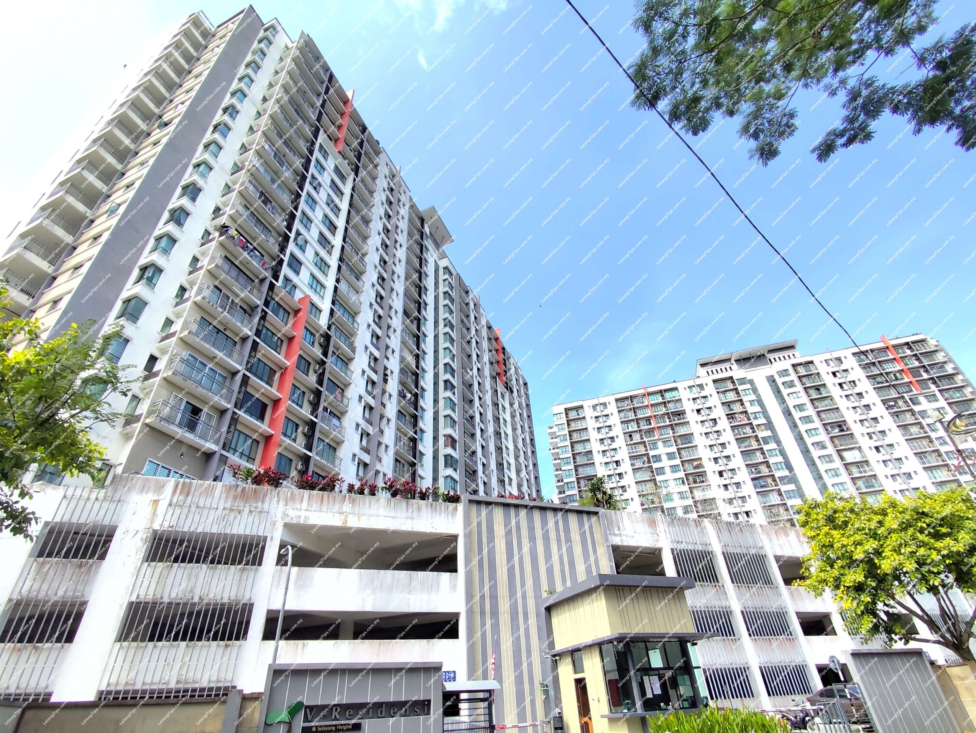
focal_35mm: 16
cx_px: 488
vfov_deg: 78.1
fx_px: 451
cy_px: 366
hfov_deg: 94.5
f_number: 2.2
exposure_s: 1/411
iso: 50
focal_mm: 1.65
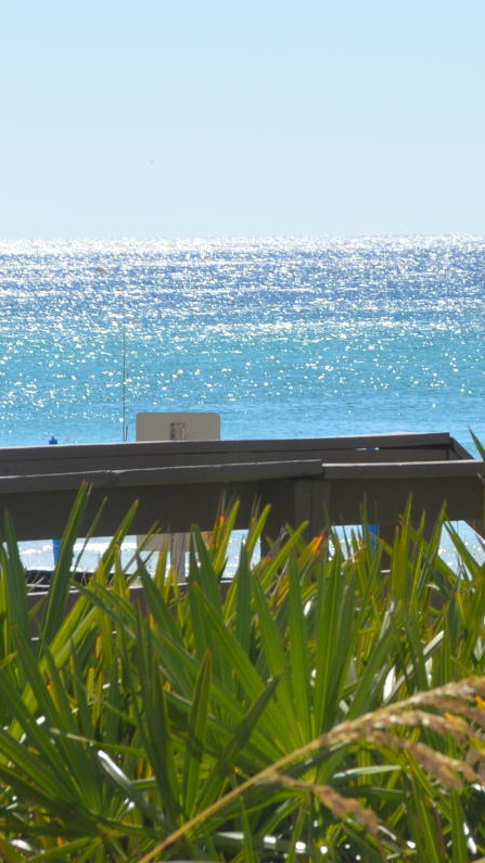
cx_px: 429
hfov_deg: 3.7
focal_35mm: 326
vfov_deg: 6.6
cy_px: 315
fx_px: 7455
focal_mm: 55
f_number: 9
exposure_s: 1/320
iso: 100
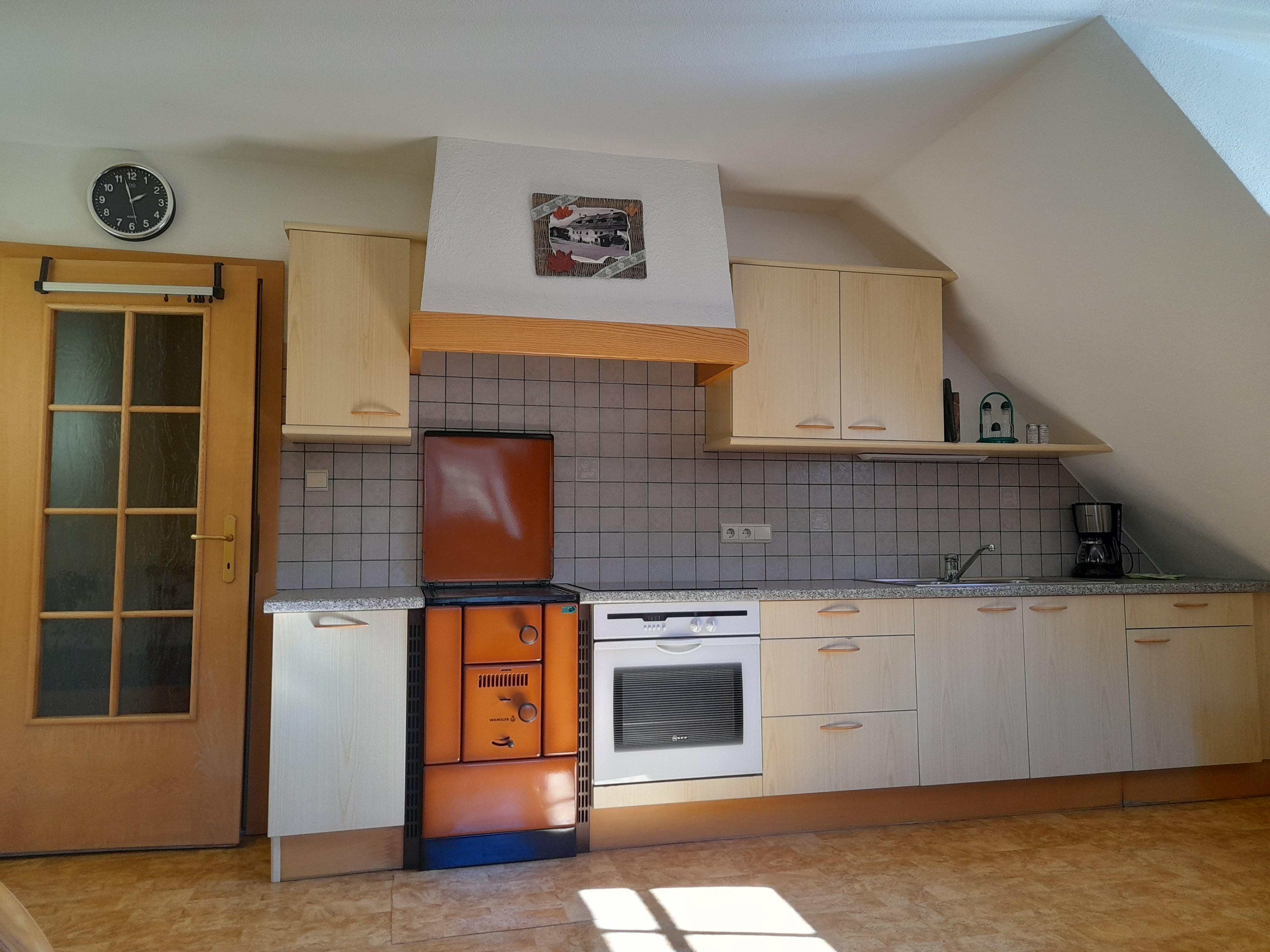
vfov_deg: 54.9
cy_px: 476
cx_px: 635
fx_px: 917
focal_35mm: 25
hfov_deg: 69.4
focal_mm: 4.6
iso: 125
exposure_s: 1/60
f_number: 2
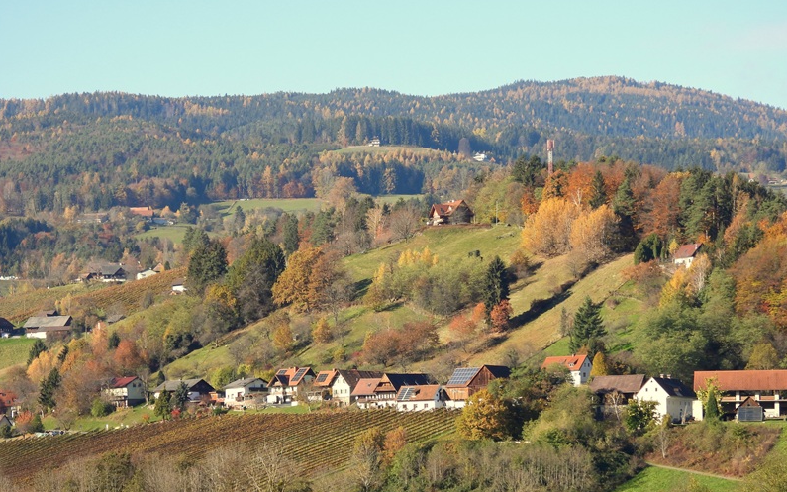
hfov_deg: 14.5
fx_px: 3089
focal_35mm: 144
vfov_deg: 9.1
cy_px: 295
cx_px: 393
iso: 100
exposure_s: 1/400
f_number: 4
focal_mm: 24.1
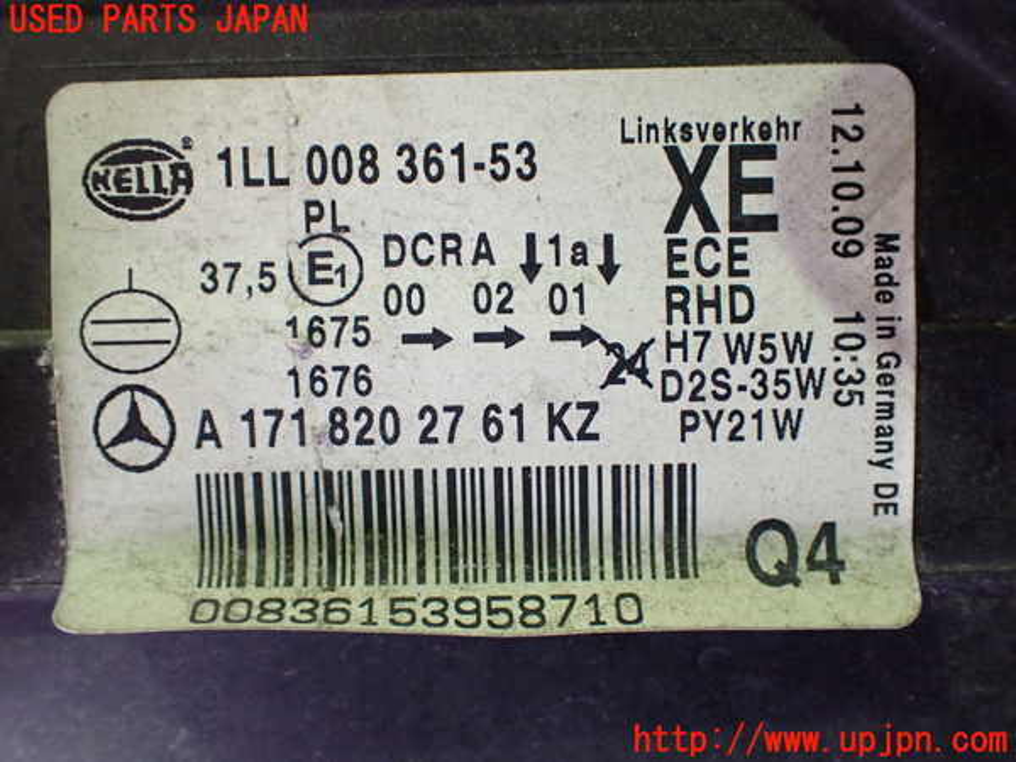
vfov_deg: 39.7
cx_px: 508
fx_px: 1057
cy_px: 381
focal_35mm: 36
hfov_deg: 51.4
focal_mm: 6.37
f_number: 2.5
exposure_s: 1/40
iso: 800
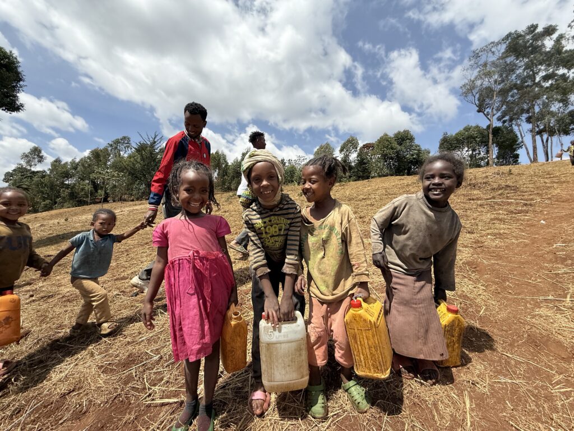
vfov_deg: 85.7
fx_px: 232
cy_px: 216
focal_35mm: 14
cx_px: 287
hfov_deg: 102.1
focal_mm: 2.22
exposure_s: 1/1534
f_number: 2.2
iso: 64
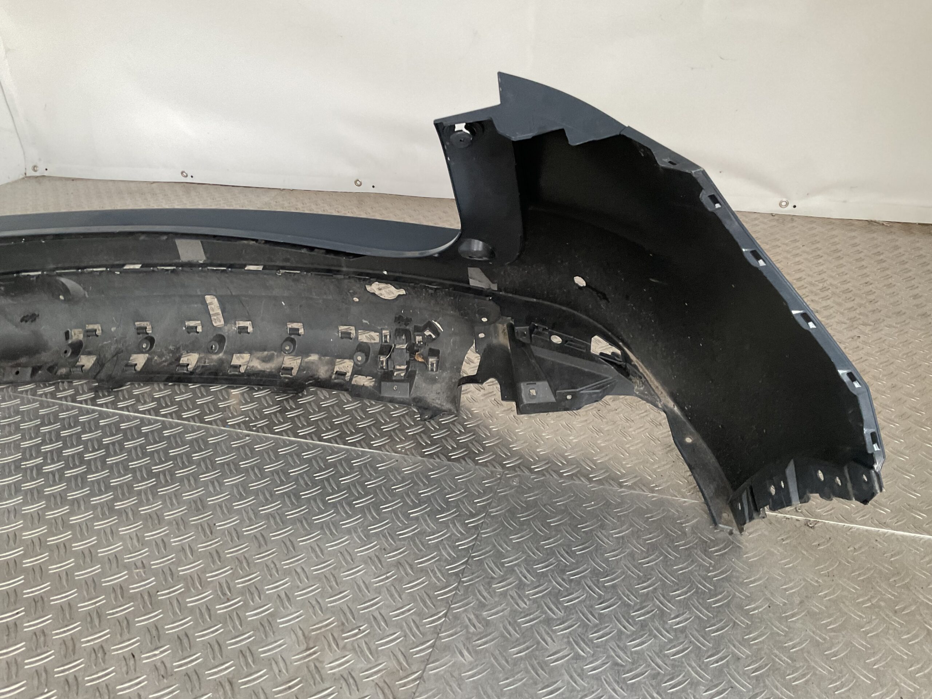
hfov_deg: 61.7
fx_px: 781
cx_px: 466
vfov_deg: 48.2
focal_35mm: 29
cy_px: 350
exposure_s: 1/50
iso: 125
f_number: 1.8
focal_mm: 3
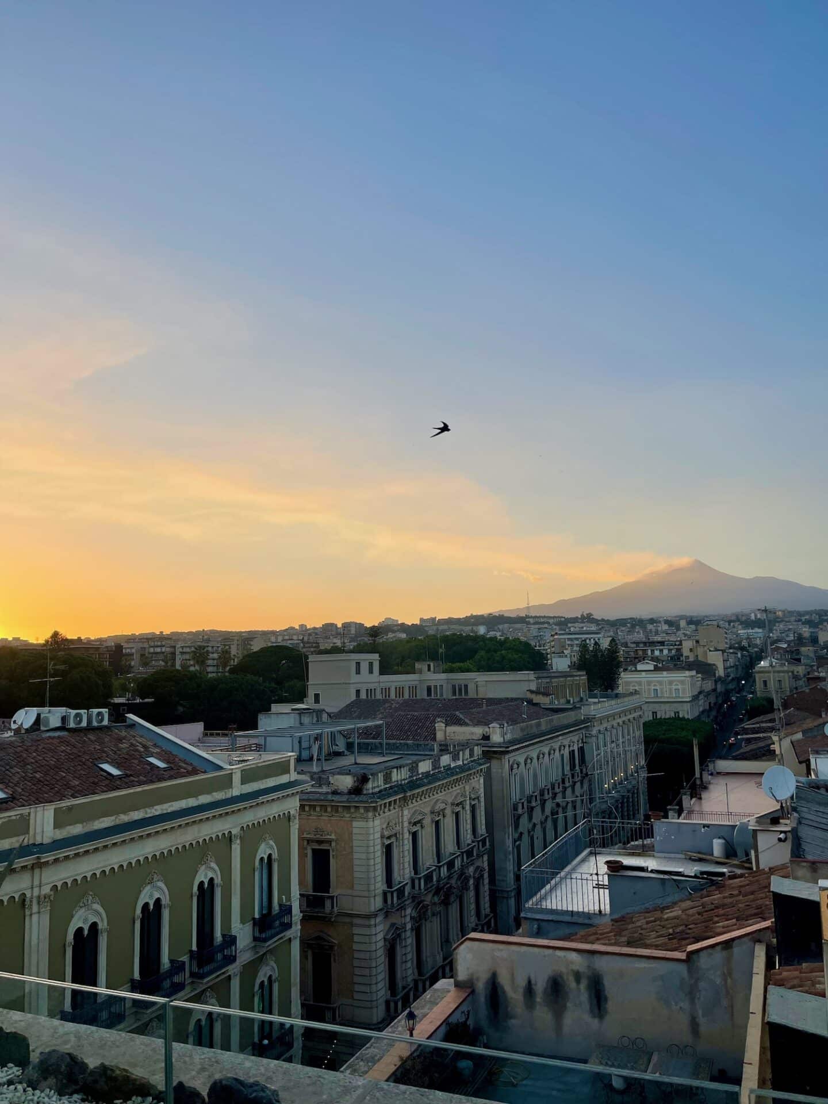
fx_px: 797
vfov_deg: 69.4
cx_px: 414
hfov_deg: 54.9
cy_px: 552
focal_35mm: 25
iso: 32
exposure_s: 1/1309
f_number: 1.6
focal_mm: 5.1
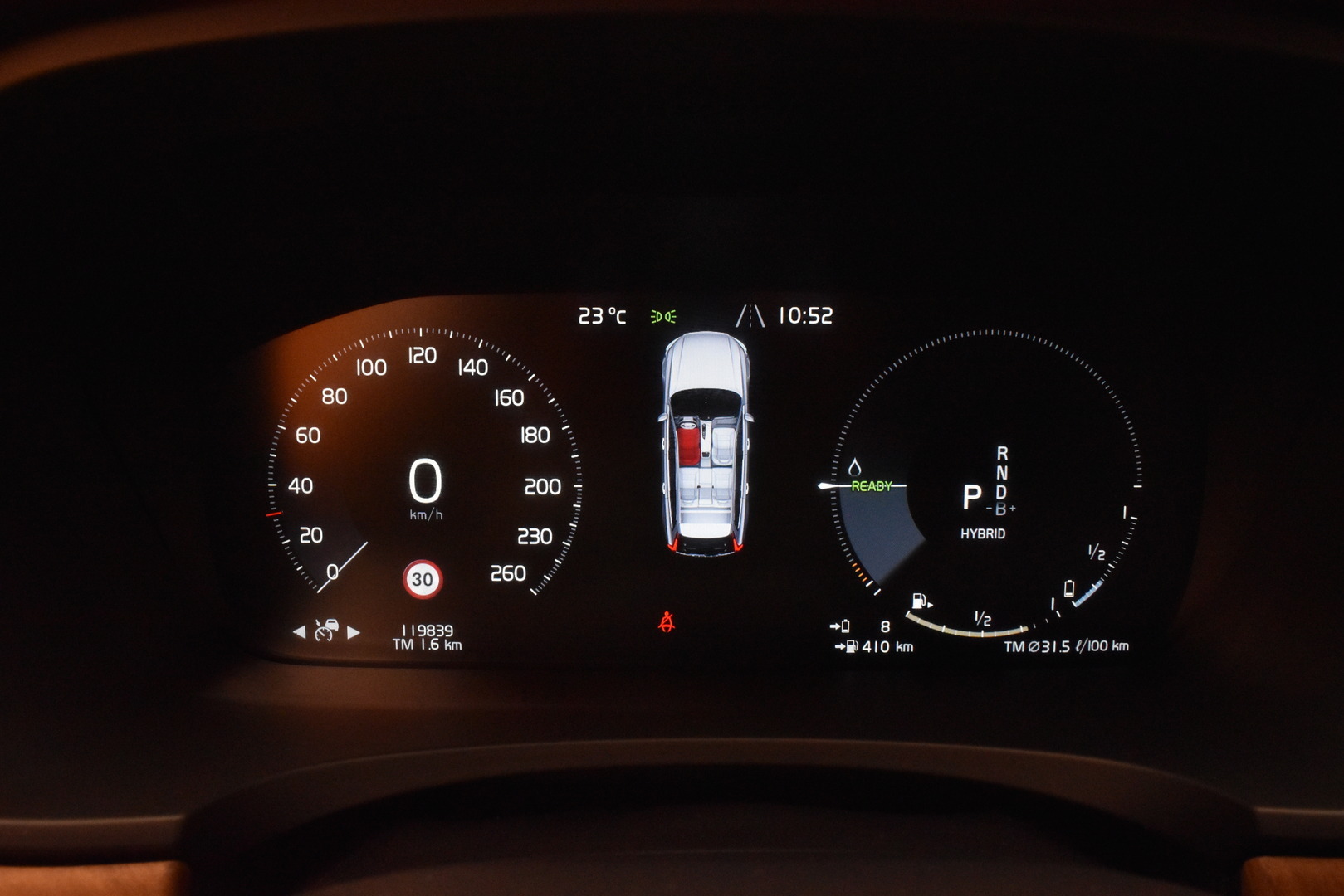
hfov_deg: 61.9
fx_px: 1120
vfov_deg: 43.6
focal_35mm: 30
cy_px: 448
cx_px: 672
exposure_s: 1/30
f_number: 13
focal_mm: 20
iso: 2000
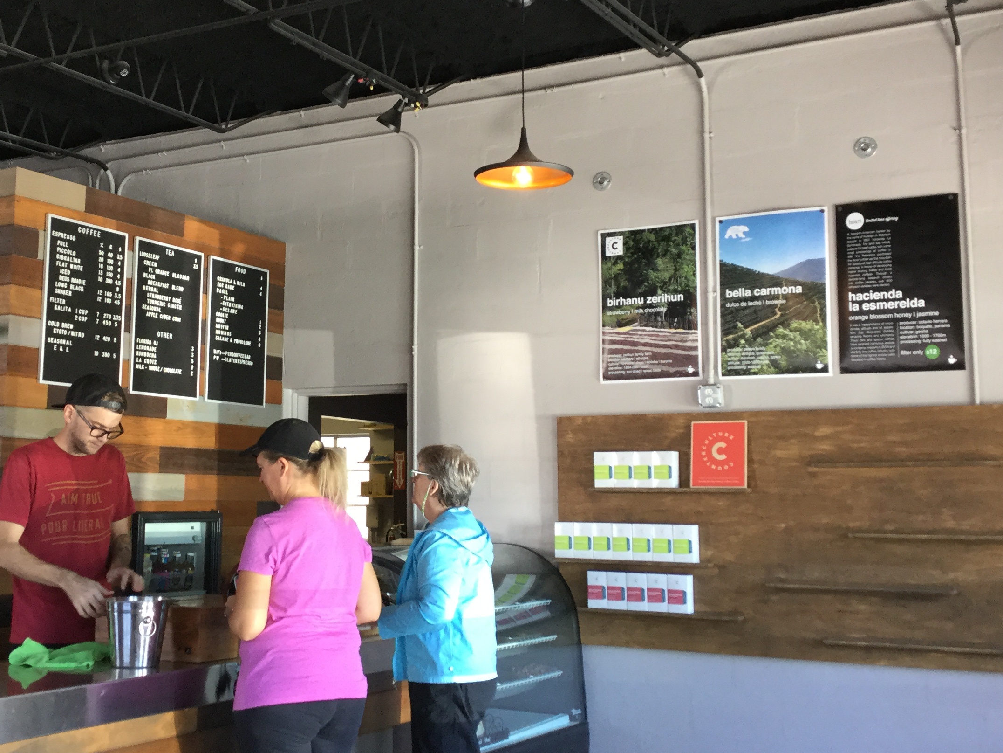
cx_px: 407
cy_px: 304
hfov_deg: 40.3
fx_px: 1362
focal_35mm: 47
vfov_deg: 30.8
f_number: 2.4
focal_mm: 3.3
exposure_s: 1/30
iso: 50
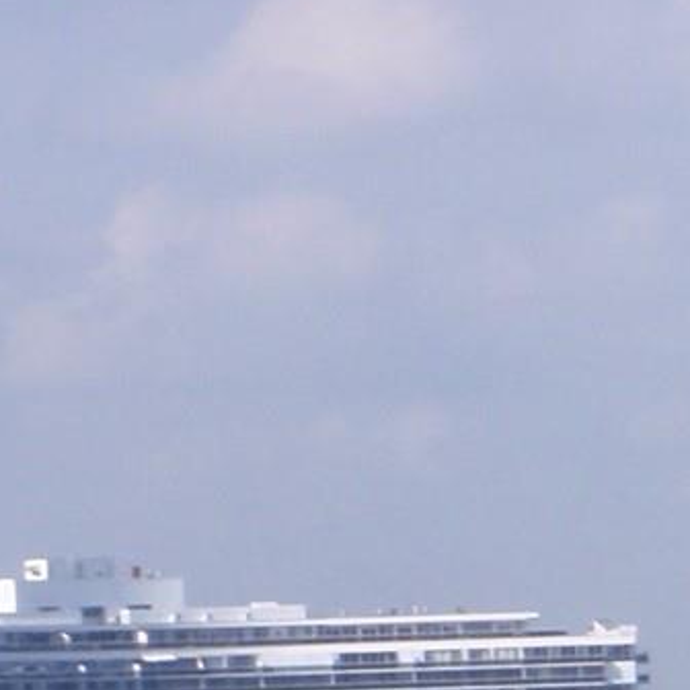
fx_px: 6923
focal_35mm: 307
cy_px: 1144
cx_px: 969
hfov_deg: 5.7
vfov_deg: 5.6
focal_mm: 13.18
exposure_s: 1/160
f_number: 7.1
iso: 64
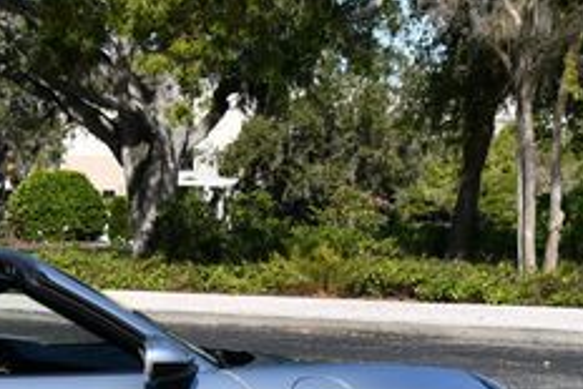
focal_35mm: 138
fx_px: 2236
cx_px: -123
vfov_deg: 9.9
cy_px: 289
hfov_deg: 14.4
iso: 100
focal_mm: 25
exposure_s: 1/250
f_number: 8
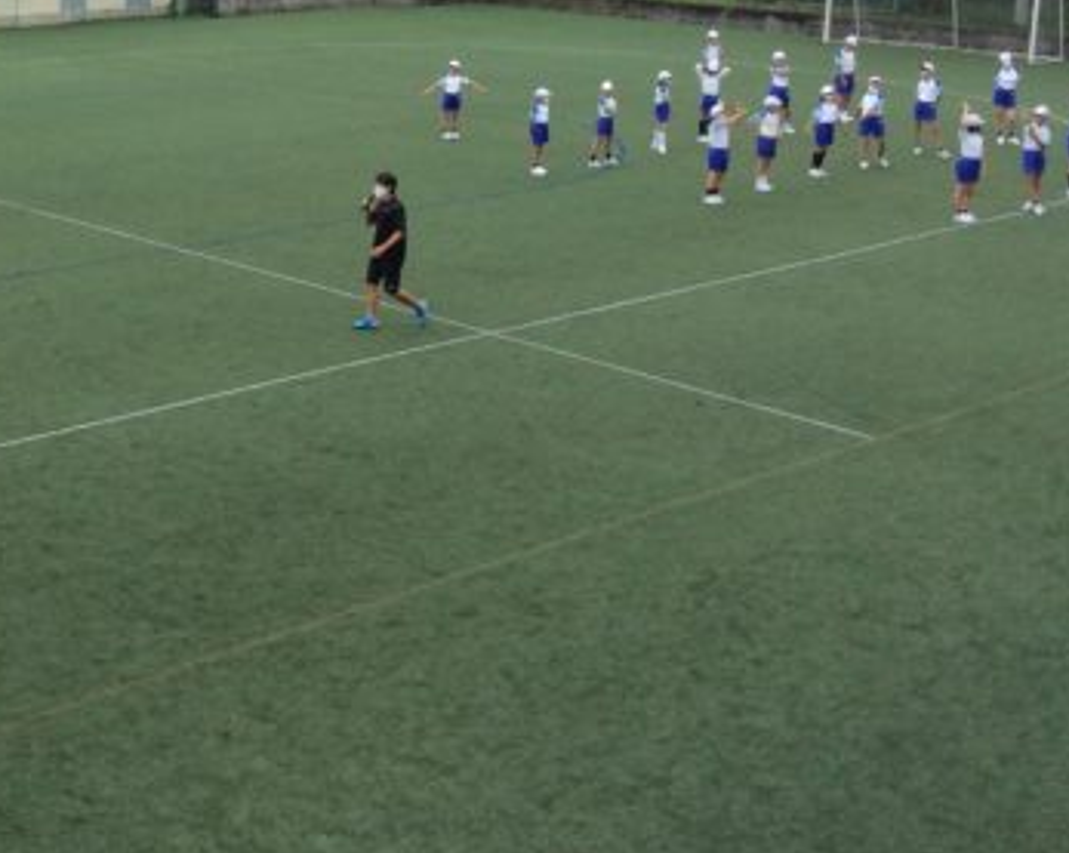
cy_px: 162
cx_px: 99
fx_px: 1992
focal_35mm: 63
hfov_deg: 28.8
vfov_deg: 23.8
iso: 32
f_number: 2.4
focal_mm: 3.3
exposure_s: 1/298
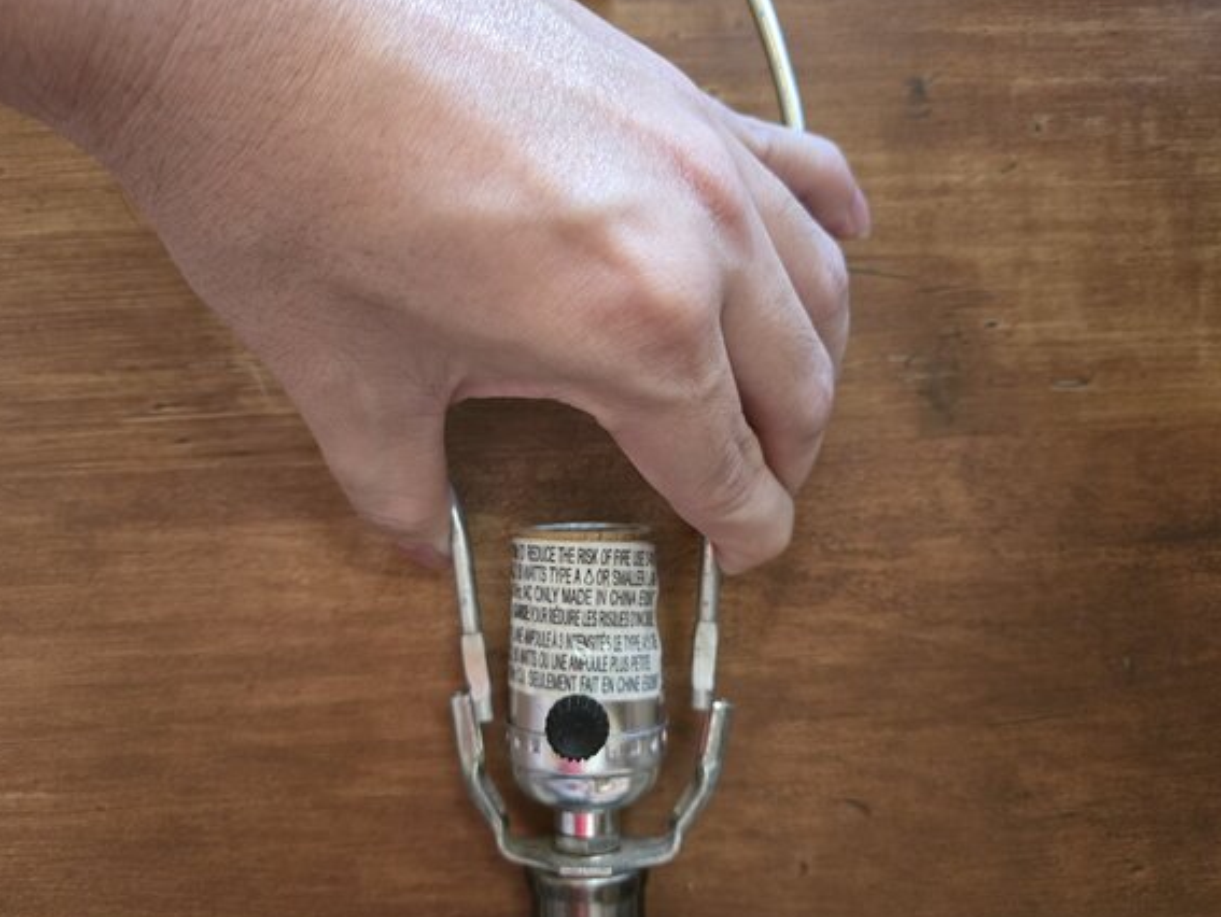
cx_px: 588
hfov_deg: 71.5
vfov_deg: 56.9
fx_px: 847
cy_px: 461
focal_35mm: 24
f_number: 1.8
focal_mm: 5.4
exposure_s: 1/60
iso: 1000
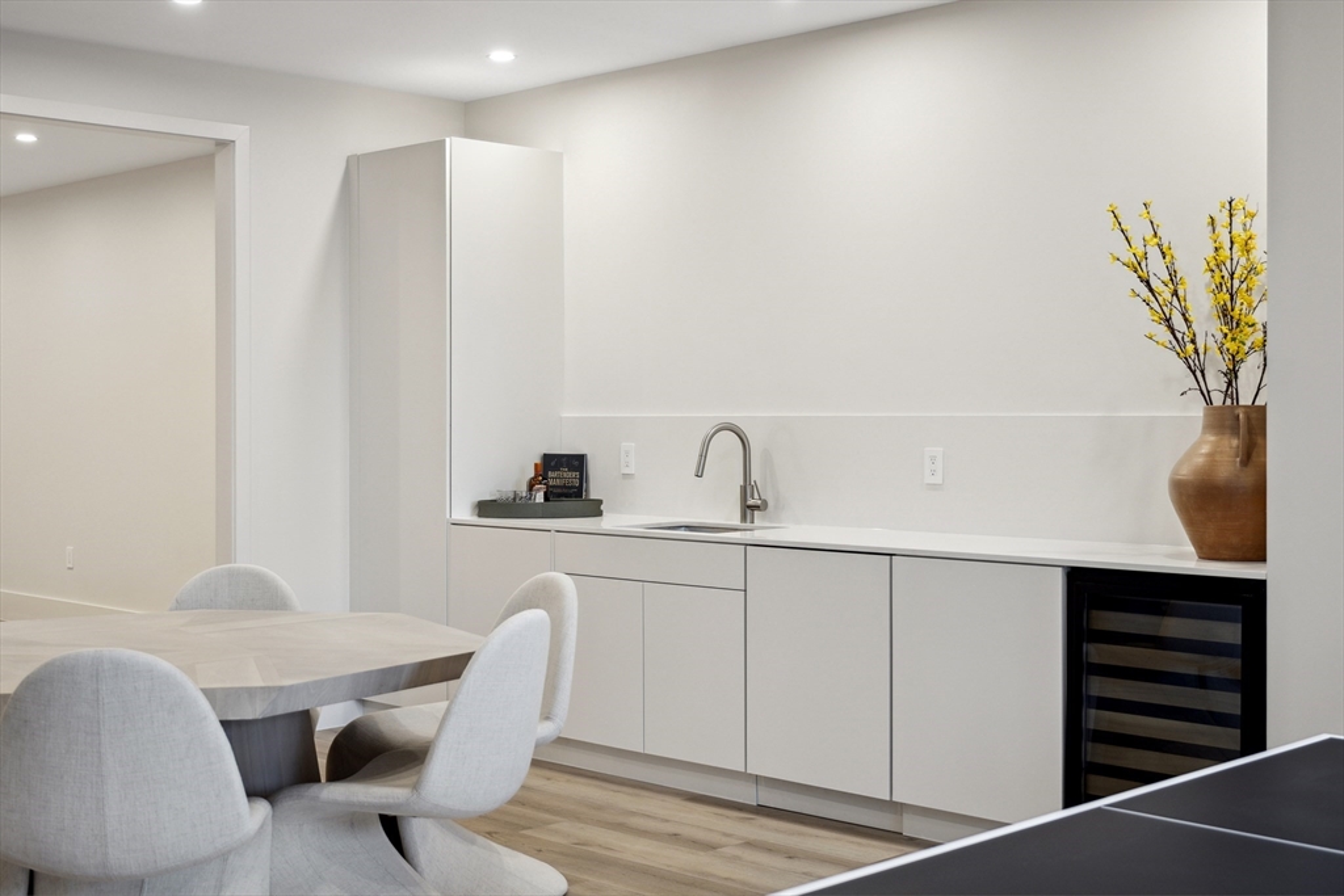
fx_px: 1680
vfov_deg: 29.9
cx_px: 672
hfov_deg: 43.6
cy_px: 448
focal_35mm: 45
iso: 200
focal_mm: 30
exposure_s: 1/13
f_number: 4
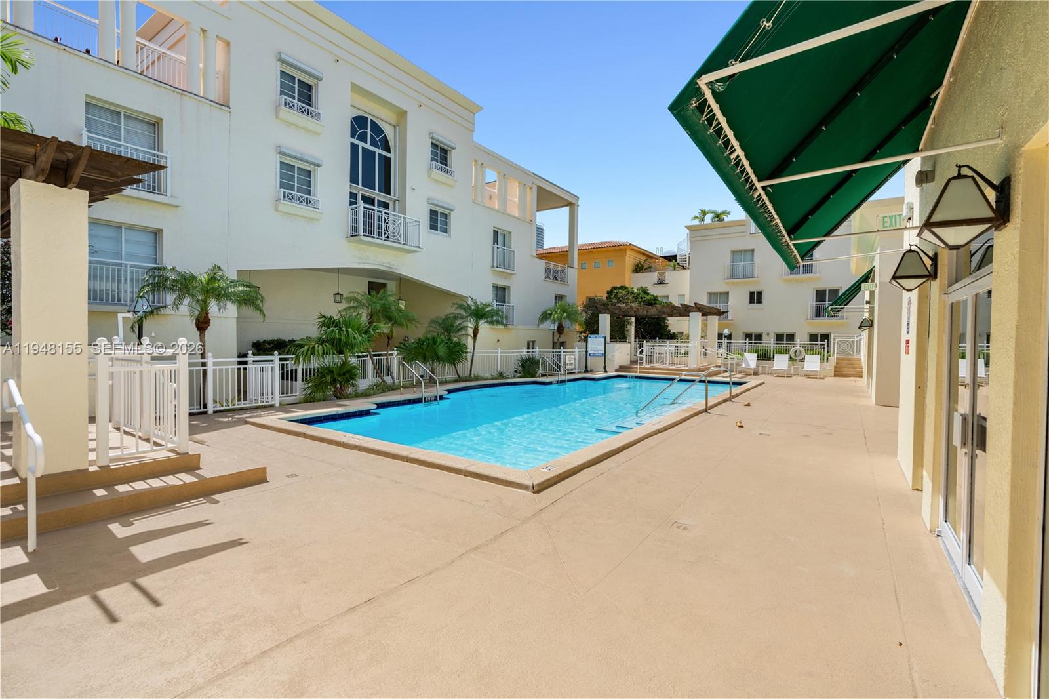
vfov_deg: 73.7
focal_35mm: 16
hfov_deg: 96.7
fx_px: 466
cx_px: 524
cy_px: 350
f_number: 9
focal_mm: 16
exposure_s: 1/400
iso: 125
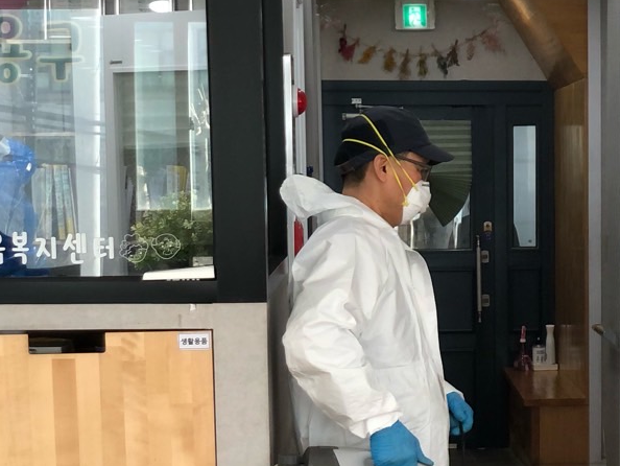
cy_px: 429
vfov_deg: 13.1
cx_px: 547
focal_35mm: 112
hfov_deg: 17.3
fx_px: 2007
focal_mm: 6
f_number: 2.4
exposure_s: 1/60
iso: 50
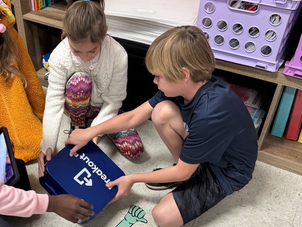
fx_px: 366
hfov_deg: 43.8
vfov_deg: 34.3
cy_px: 135
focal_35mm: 42
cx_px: 87
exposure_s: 1/60
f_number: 1.78
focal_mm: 6.76
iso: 160
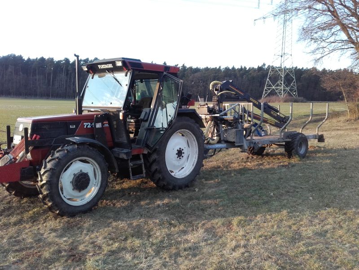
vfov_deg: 45.4
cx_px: 180
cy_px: 135
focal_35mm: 31
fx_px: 321
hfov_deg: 58.4
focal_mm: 3.31
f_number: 2.2
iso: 70
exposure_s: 1/100
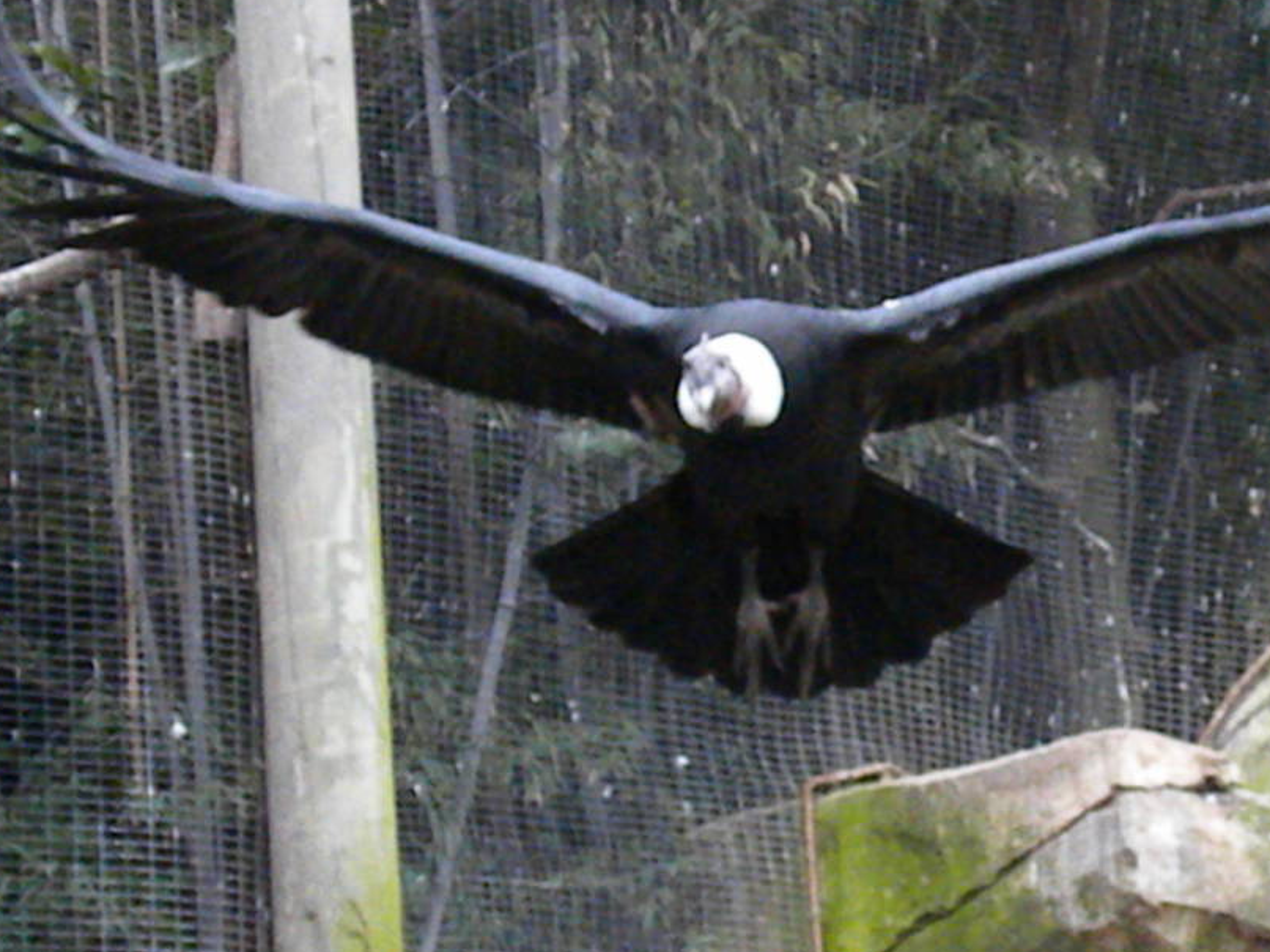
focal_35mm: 119
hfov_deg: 16.4
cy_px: 634
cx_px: 1036
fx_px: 4365
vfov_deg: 12.4
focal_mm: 10.7
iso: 1372
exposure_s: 1/253
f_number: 4.7
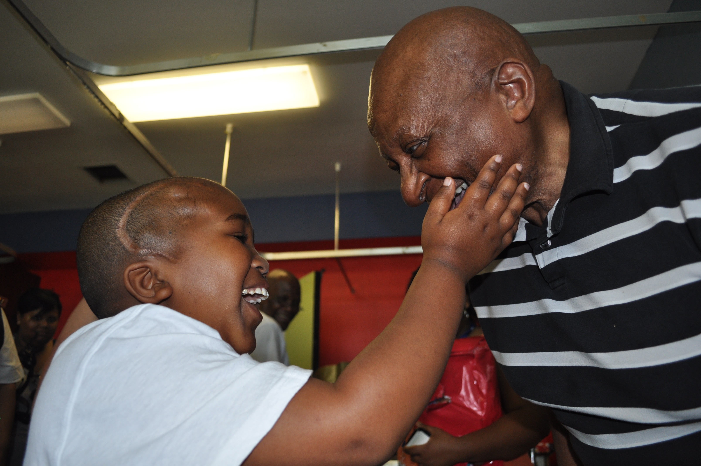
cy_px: 233
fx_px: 525
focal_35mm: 27
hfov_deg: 67.4
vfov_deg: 47.8
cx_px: 350
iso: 450
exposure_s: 1/60
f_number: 3.5
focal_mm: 18
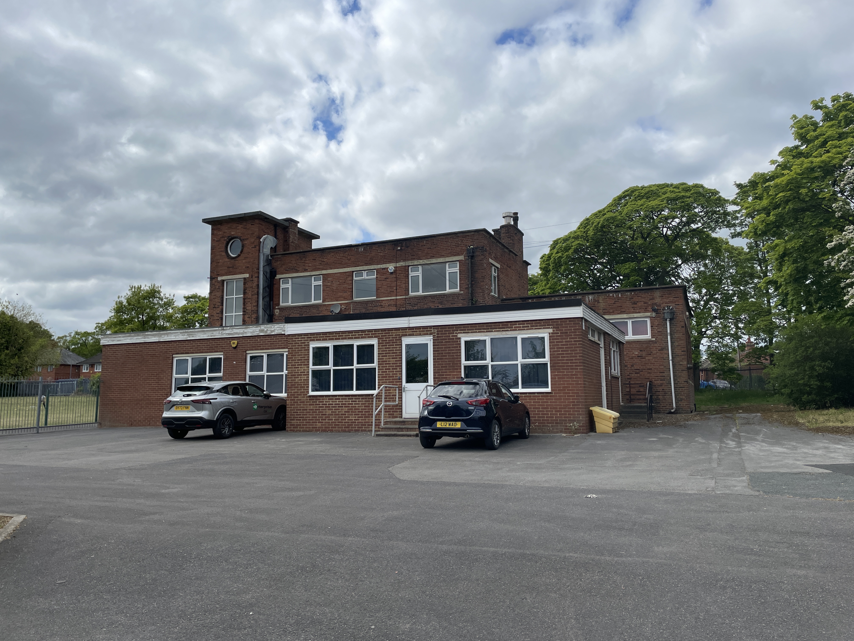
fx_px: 641
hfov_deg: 67.3
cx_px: 427
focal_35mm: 26
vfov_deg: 53.1
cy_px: 320
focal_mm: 4.2
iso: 32
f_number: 1.6
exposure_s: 1/5556
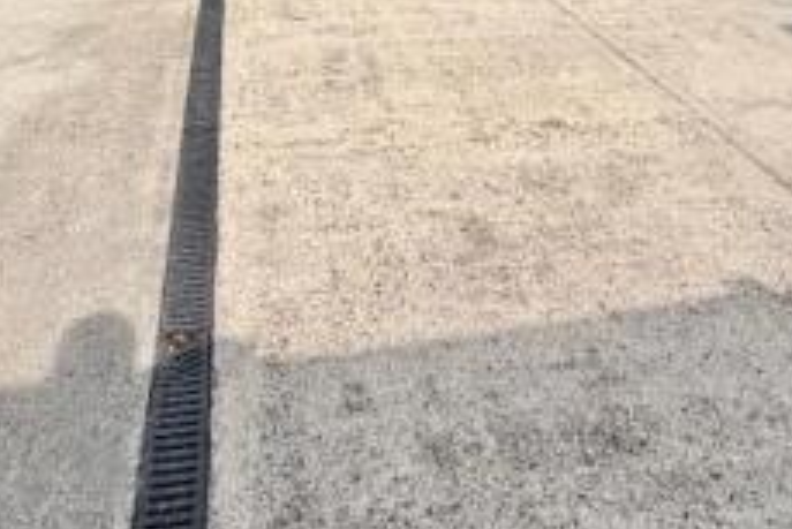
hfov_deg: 51.8
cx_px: 361
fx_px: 814
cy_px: -92
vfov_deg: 30.9
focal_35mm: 37
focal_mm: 2.22
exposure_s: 1/1001
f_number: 2.2
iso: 20
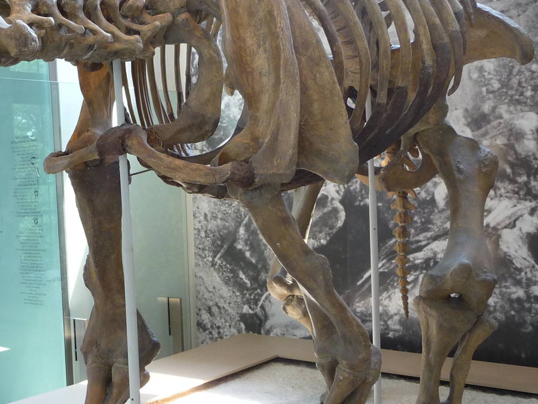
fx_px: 777
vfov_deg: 28.9
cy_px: 264
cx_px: 82
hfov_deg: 36.4
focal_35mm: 50
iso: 160
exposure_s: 1/30
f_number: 3.3
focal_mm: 4.7
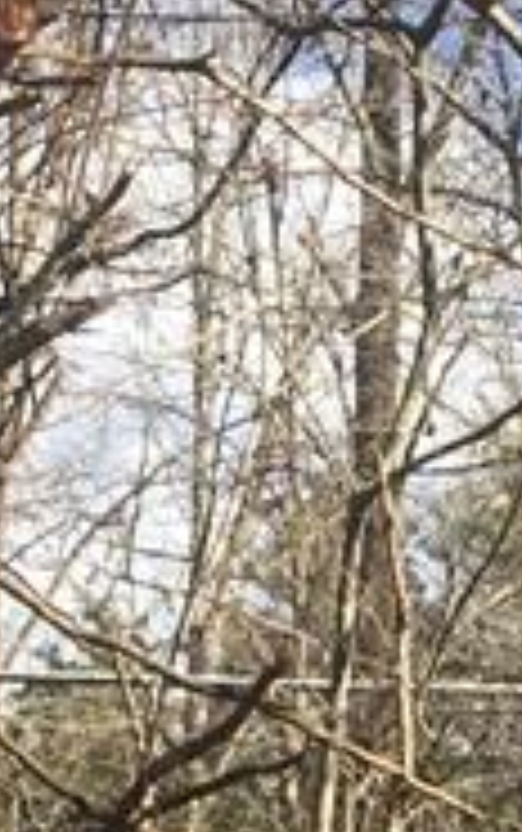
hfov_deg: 7.5
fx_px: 3861
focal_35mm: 170
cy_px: 1471
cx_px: 878
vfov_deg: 11.5
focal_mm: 4.15
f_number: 2.2
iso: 25
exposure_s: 1/777
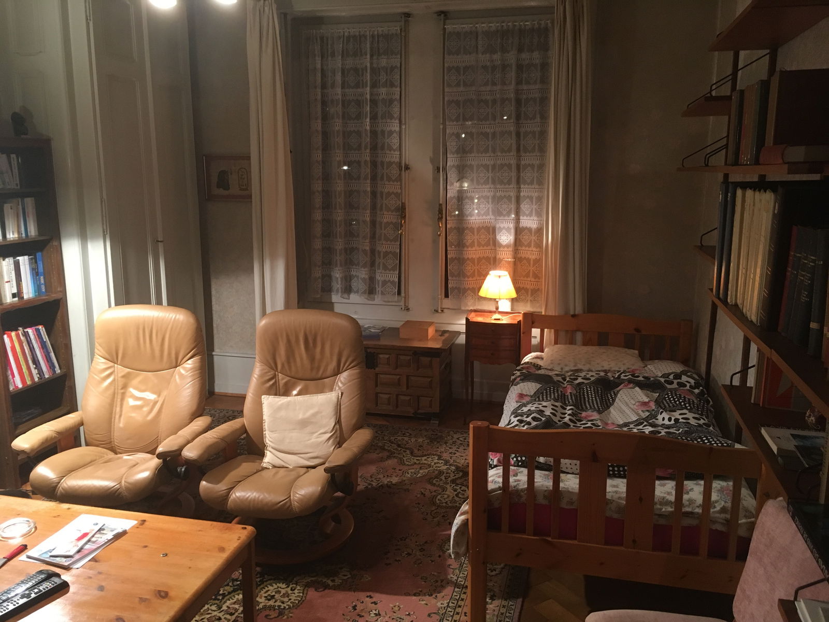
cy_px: 311
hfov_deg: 61.7
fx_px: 695
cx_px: 414
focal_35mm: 29
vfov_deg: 48.2
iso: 160
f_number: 2.2
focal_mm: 4.15
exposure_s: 1/33
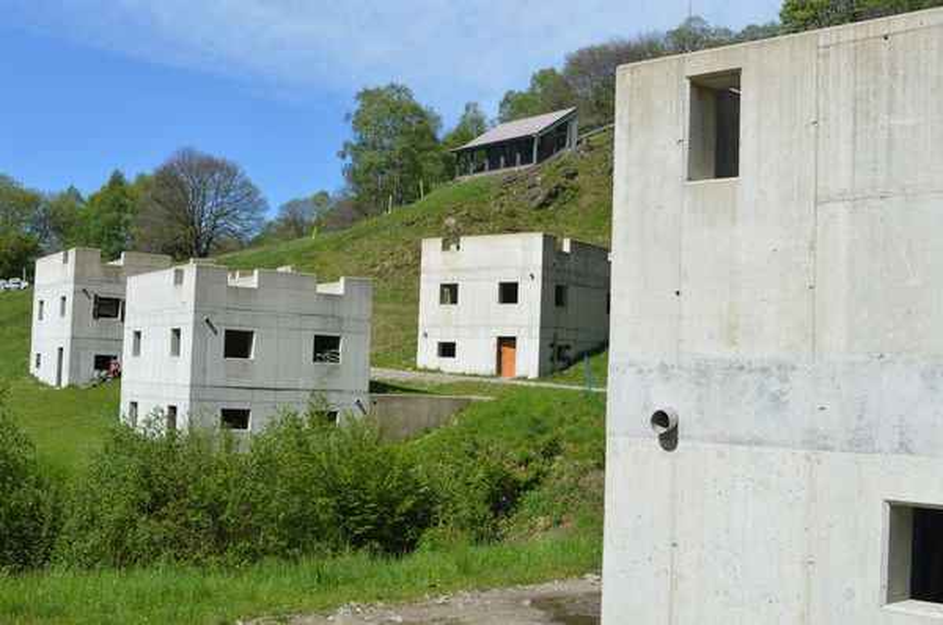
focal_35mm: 46
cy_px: 312
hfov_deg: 42.4
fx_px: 1216
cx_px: 472
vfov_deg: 28.8
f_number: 8
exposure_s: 1/250
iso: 100
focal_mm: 31
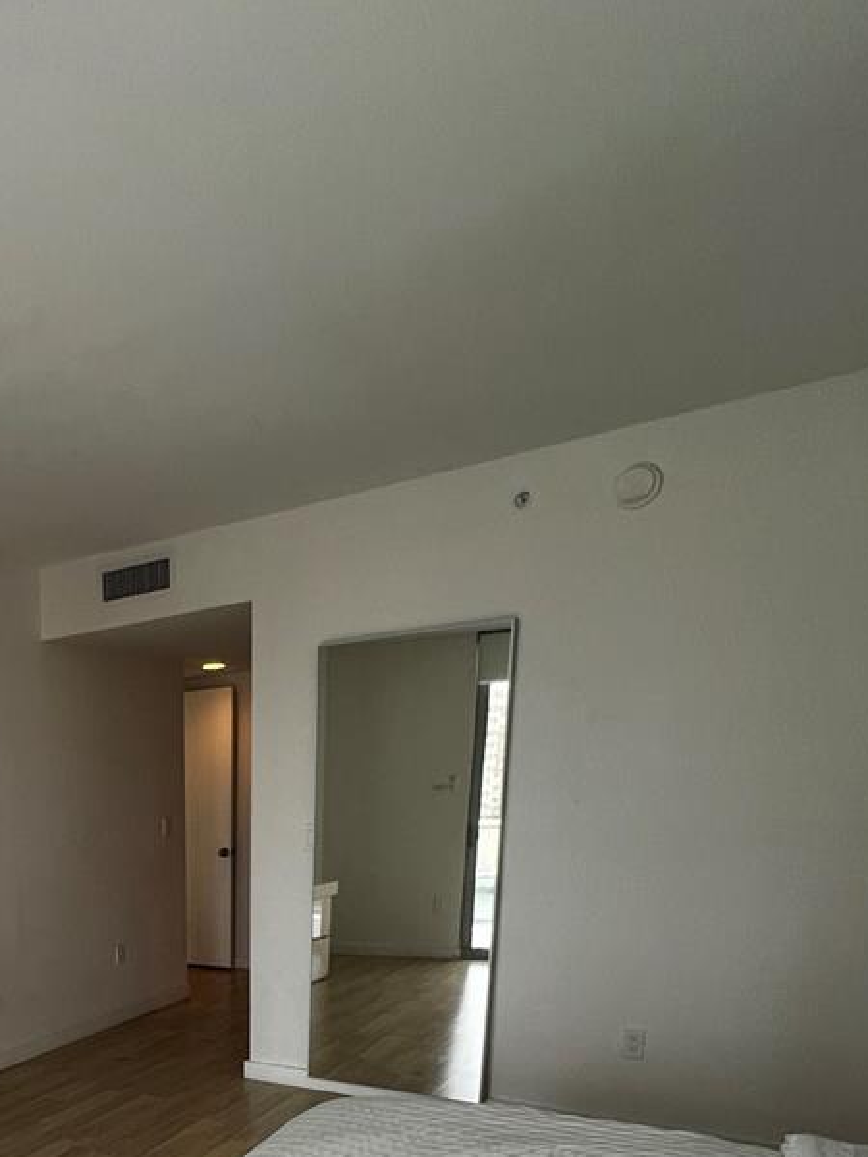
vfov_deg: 58.7
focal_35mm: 26
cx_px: 35
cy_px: 1016
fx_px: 869
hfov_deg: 46.1
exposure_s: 1/99
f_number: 1.8
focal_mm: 1.57
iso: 50
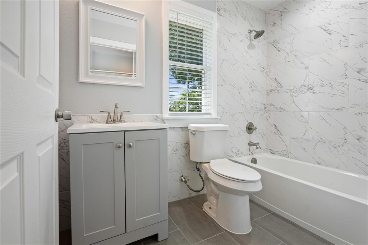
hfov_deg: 96.8
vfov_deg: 73.7
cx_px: 184
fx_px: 163
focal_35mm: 16
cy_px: 122
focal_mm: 16
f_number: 8
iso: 500
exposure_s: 1/2.5
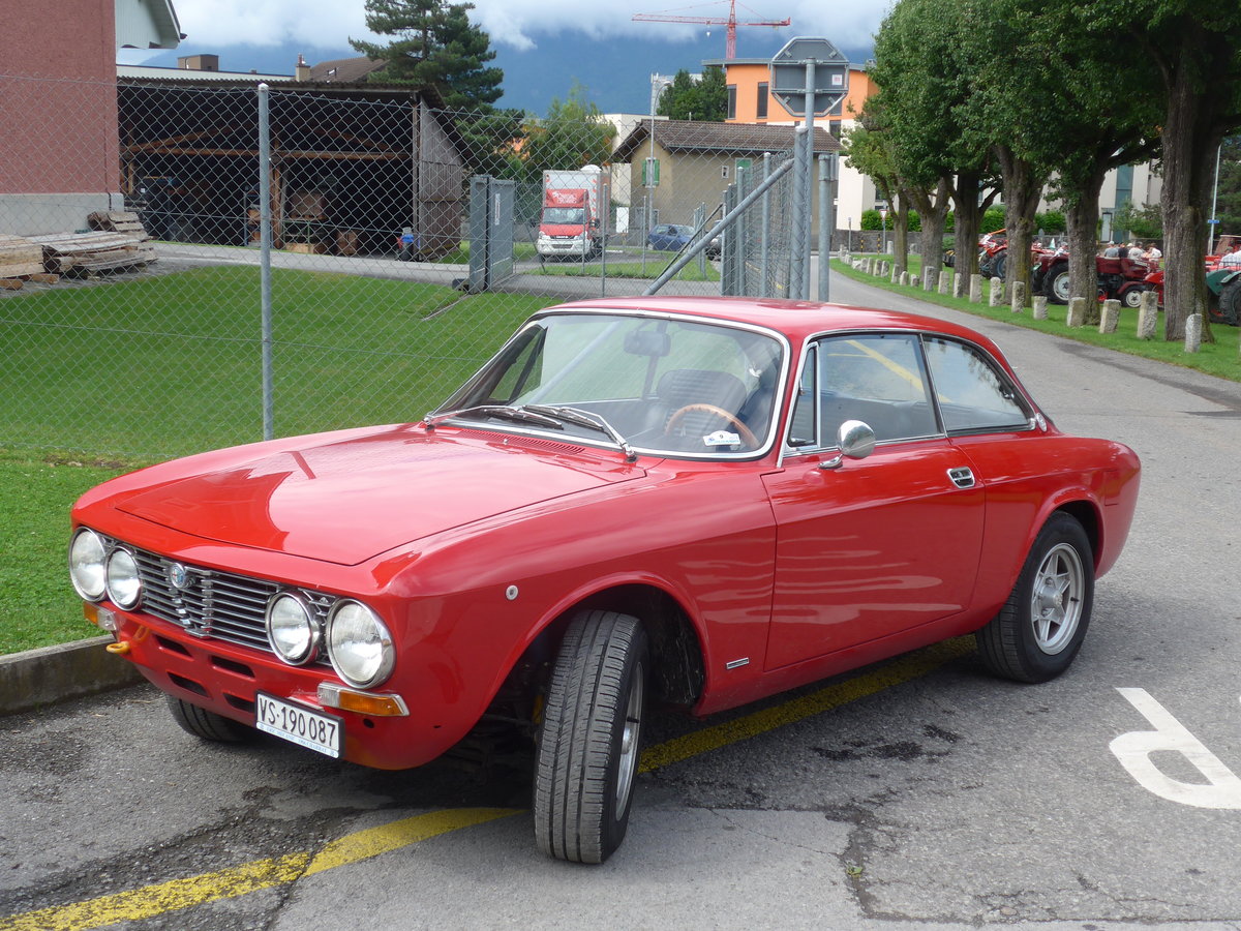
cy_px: 466
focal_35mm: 46
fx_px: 1649
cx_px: 620
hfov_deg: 41.2
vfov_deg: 31.5
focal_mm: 9.5
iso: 80
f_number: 3
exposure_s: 1/500
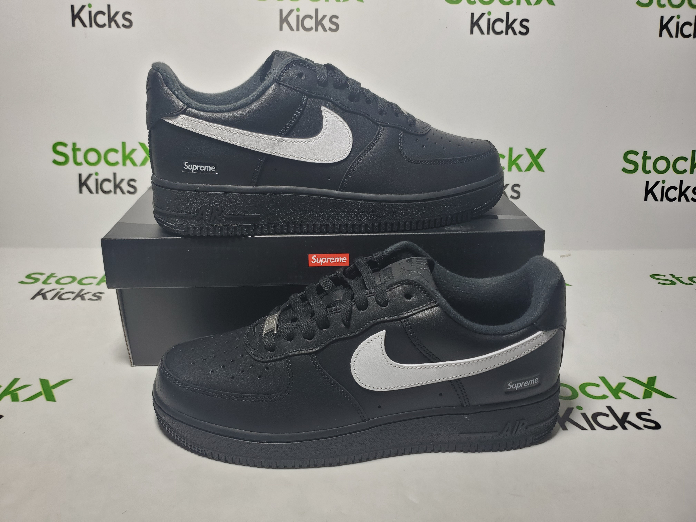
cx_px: 348
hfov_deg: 67.3
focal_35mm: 26
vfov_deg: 53.1
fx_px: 523
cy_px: 261
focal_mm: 4.3
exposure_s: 1/378
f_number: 1.5
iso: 50
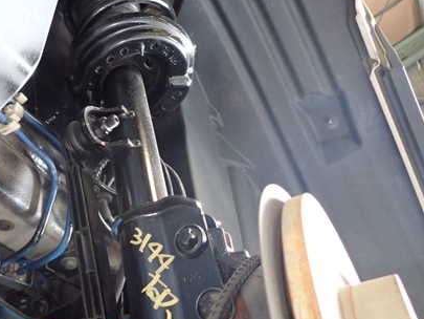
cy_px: 160
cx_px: 136
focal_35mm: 37
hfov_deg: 49.1
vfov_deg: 38.7
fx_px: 453
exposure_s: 1/30
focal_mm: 4.5
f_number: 2
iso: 640
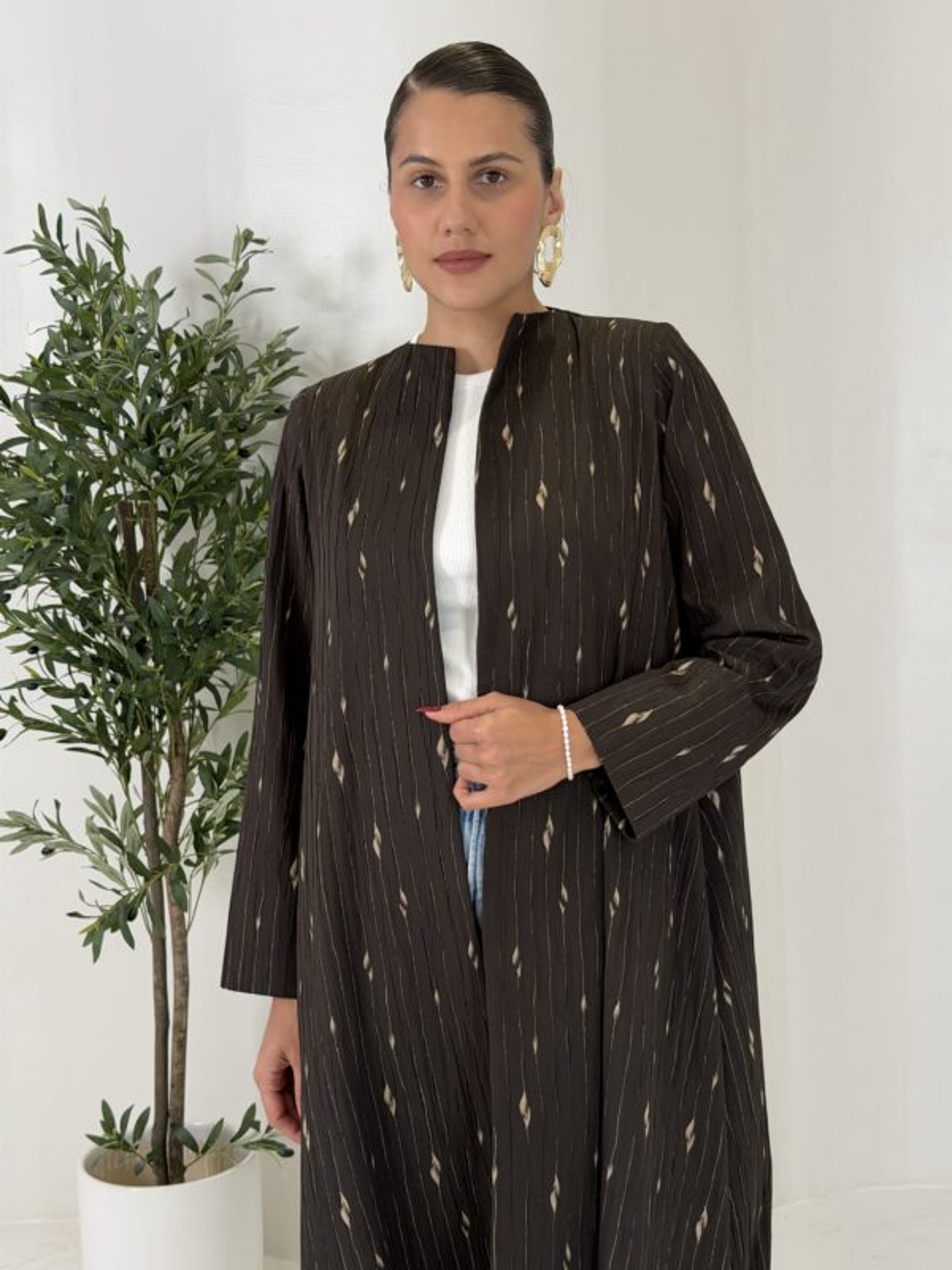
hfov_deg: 30.3
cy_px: 635
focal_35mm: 48
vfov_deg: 39.7
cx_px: 476
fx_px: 1760
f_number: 1.78
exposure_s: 1/394
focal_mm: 6.76
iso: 64
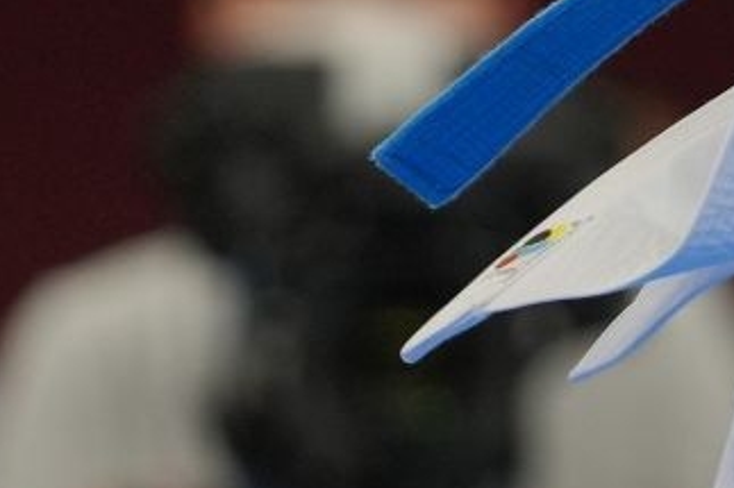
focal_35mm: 1672
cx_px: 1154
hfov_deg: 1.2
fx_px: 34071
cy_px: -622
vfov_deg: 0.8
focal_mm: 200
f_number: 2.8
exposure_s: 1/1000
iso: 500
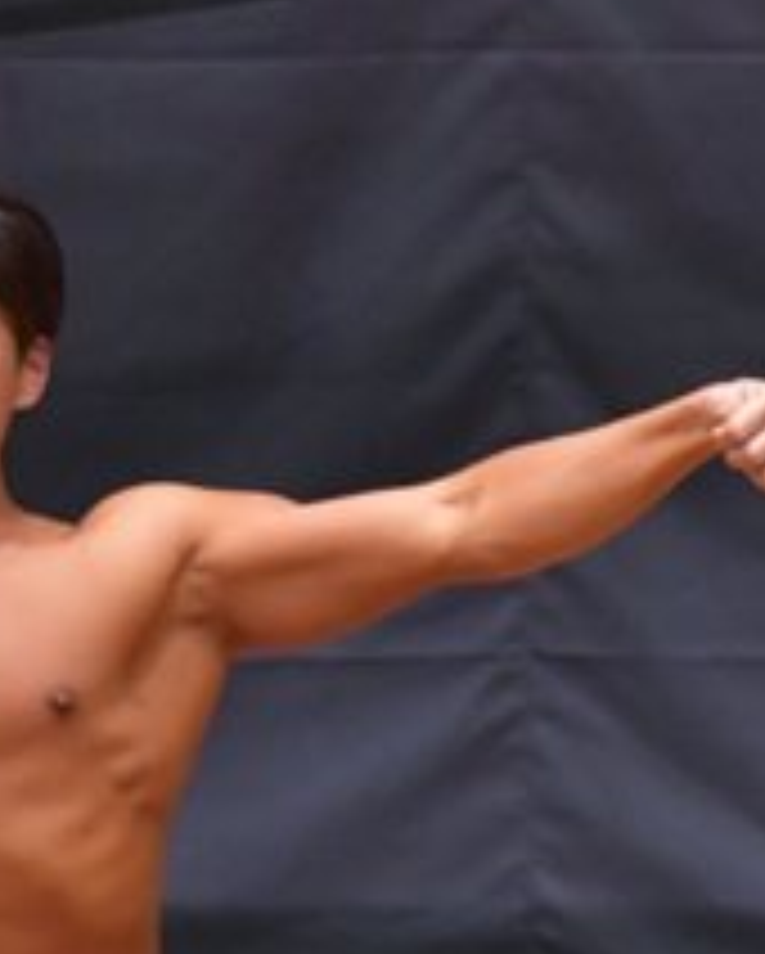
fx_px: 29052
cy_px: 796
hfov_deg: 1.5
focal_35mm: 1028
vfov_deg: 1.9
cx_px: -70
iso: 6400
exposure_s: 1/400
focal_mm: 200
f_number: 5.6
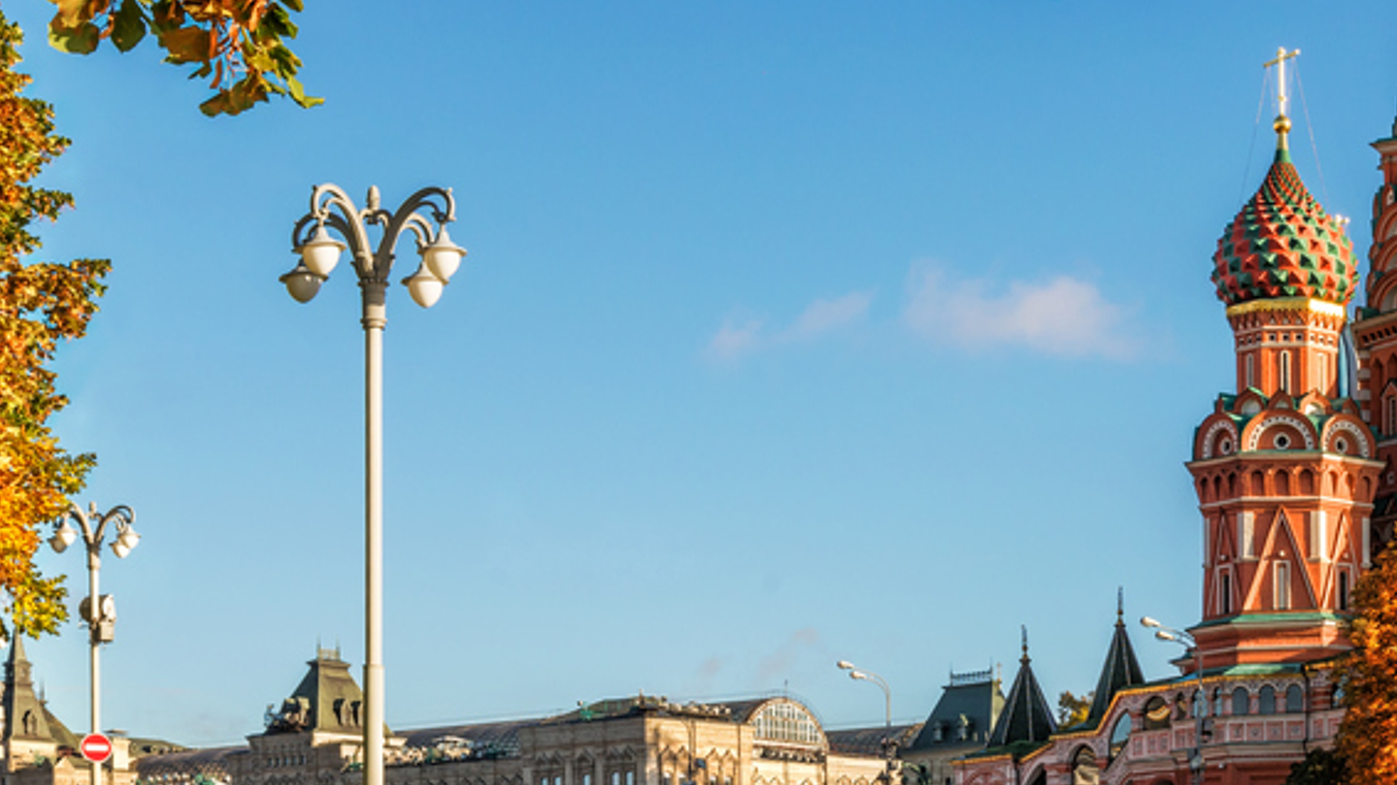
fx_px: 2666
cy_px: 339
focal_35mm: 72
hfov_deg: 28.4
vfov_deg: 16.7
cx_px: 1202
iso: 80
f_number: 10
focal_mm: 31
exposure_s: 1/160
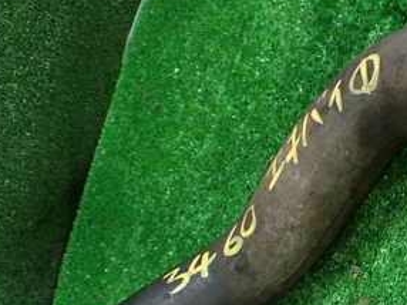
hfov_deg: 29.8
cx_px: 340
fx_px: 740
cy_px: 229
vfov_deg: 23.0
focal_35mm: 63
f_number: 2.3
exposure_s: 1/100
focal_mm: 5.4
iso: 800
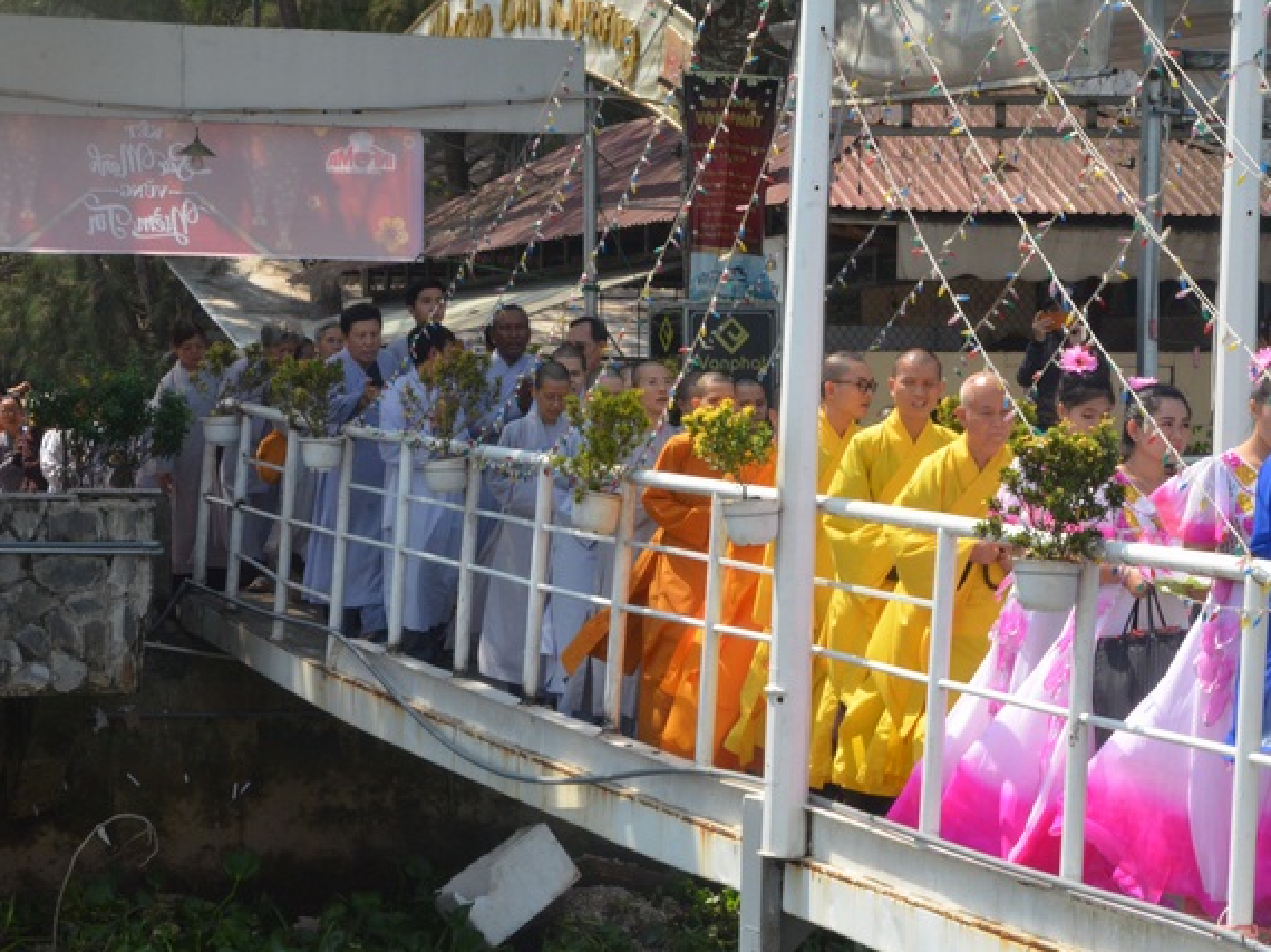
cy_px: 478
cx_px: 613
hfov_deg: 17.1
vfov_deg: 12.9
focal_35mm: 115
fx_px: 4221
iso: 1000
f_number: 22
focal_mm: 70
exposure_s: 1/250
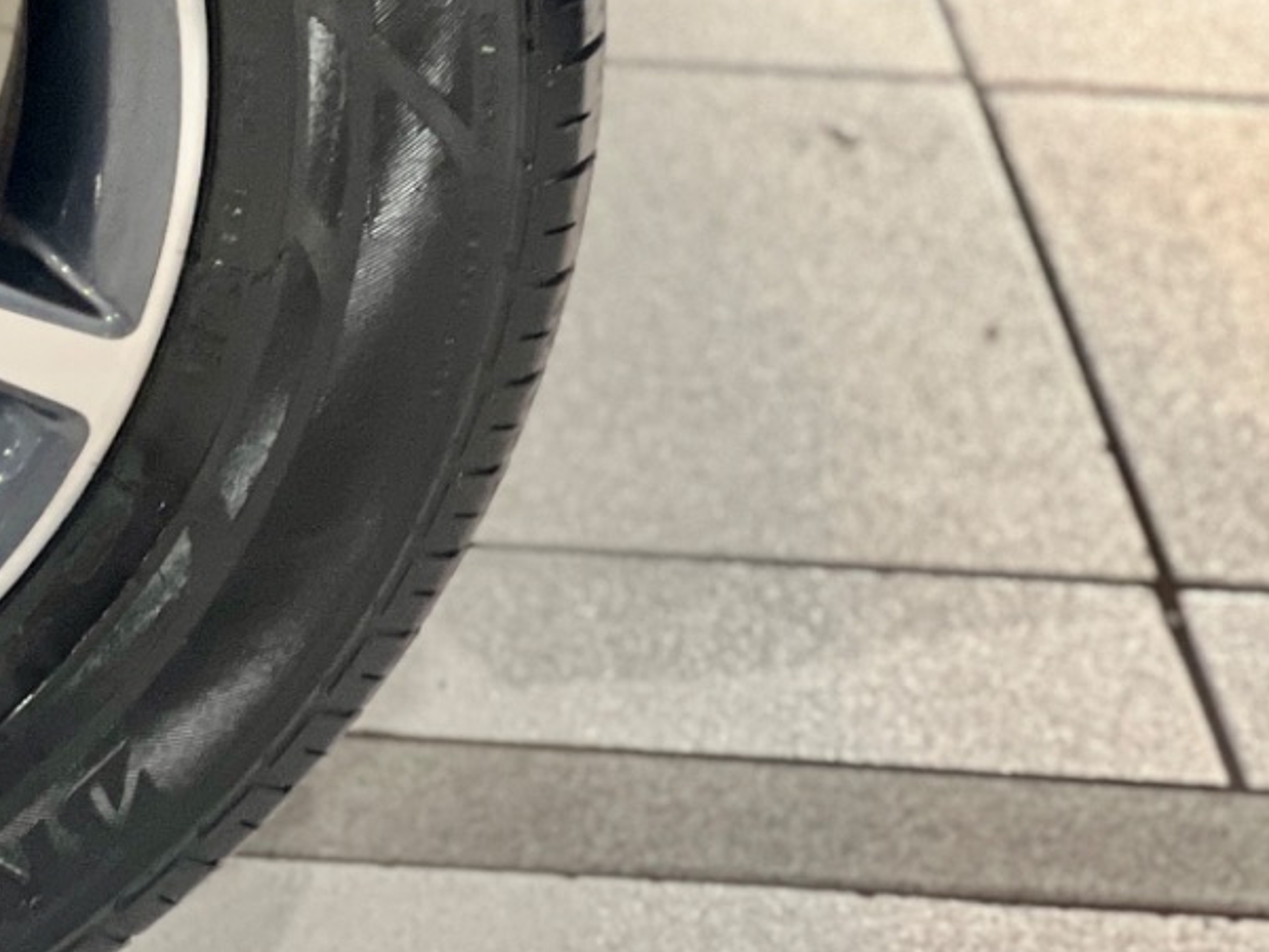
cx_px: -602
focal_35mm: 246
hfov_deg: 7.9
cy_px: -23
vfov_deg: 6.0
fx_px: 9020
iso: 400
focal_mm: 9
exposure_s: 1/15
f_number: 2.8
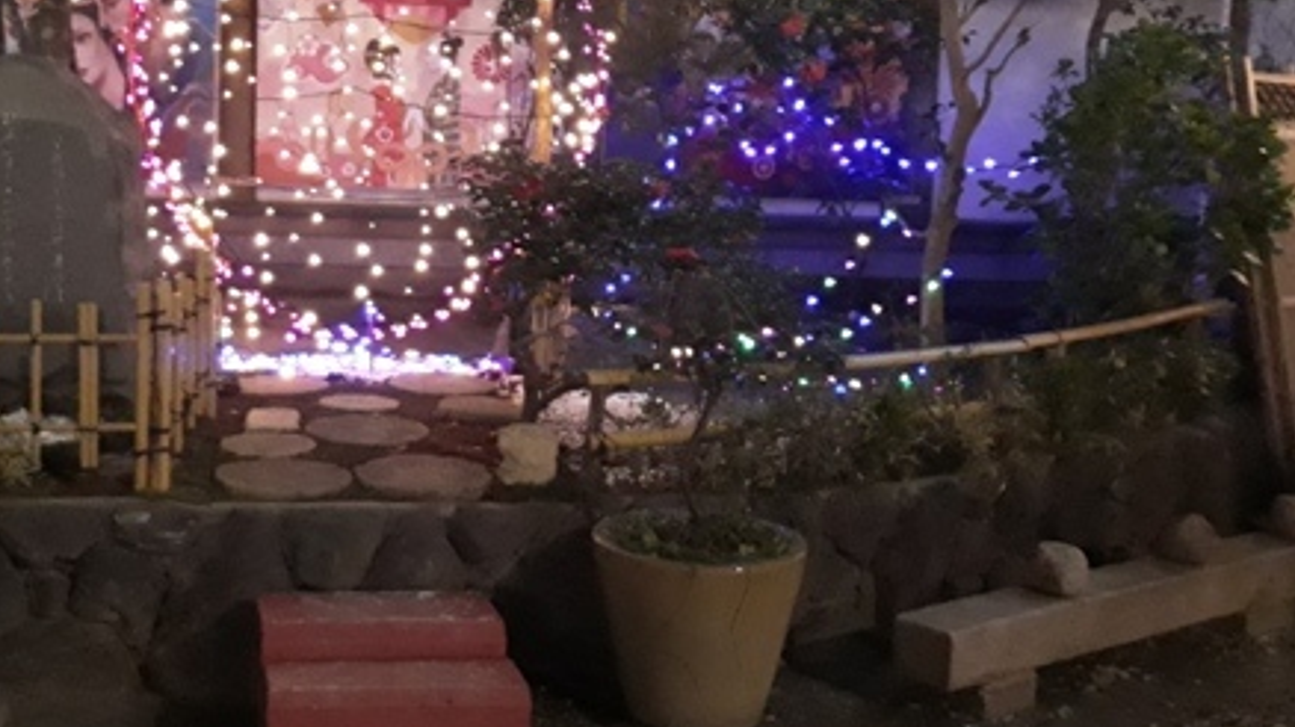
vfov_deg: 27.5
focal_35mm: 43
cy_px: 251
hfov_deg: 46.5
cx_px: 408
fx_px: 1476
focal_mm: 3.71
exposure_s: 1/15
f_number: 1.7
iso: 640
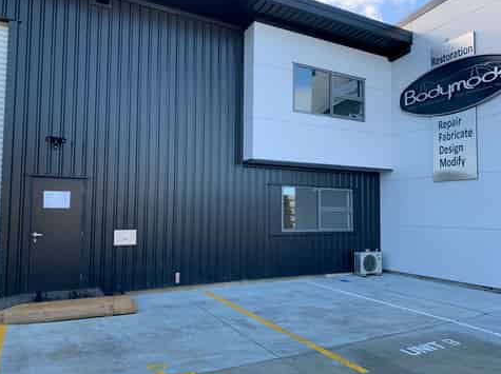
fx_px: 390
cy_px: 190
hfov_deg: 65.4
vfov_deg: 51.3
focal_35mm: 27
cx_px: 255
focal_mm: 4.25
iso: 25
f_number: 1.8
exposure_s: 1/282
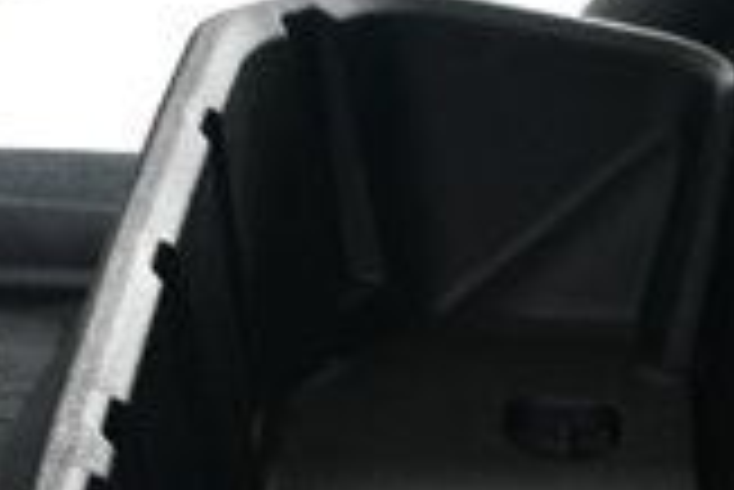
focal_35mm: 207
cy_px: 710
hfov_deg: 9.9
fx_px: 4224
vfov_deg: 6.6
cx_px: 374
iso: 100
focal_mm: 22
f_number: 3.5
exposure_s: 1/160
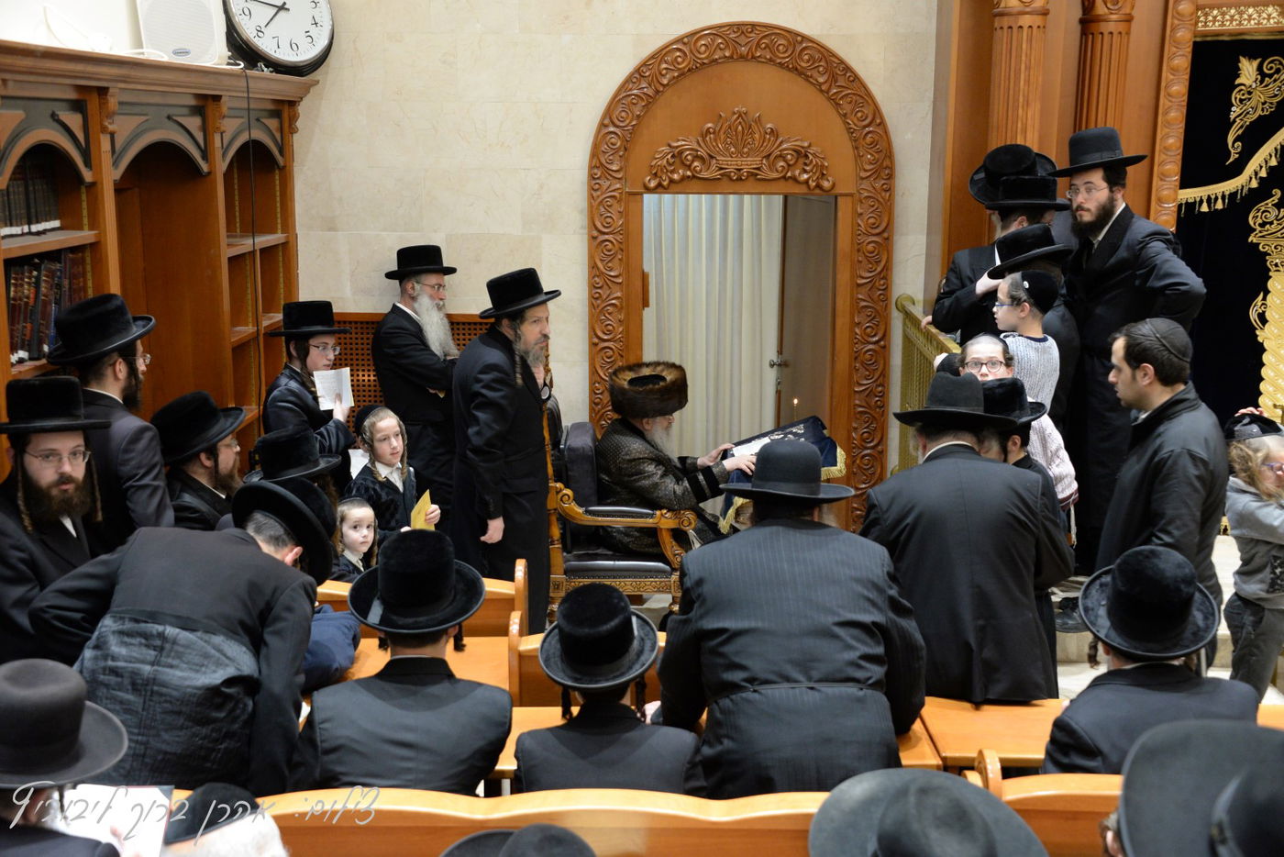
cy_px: 428
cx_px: 642
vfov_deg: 29.9
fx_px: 1605
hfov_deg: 43.6
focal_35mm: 45
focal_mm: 45
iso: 2500
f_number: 5.6
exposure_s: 1/60
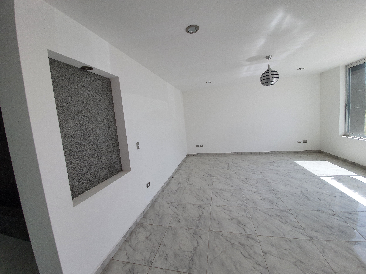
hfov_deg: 106.2
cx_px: 183
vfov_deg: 89.9
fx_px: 137
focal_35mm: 13
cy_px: 137
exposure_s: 1/460
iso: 50
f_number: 2.2
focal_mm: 1.8
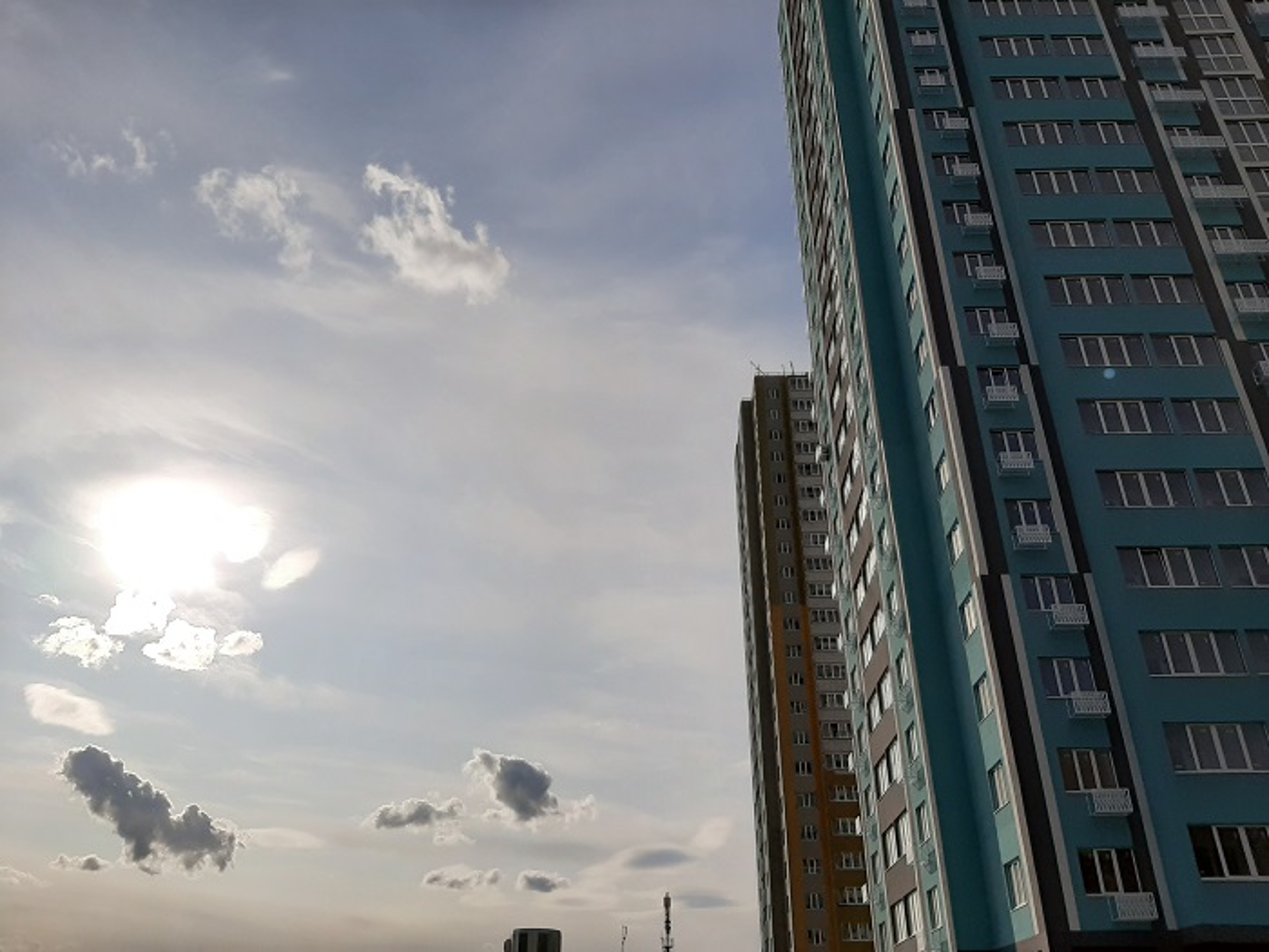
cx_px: 634
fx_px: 953
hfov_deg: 67.3
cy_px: 476
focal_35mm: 26
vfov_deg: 53.1
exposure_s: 1/16129
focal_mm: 3.93
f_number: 1.7
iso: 40
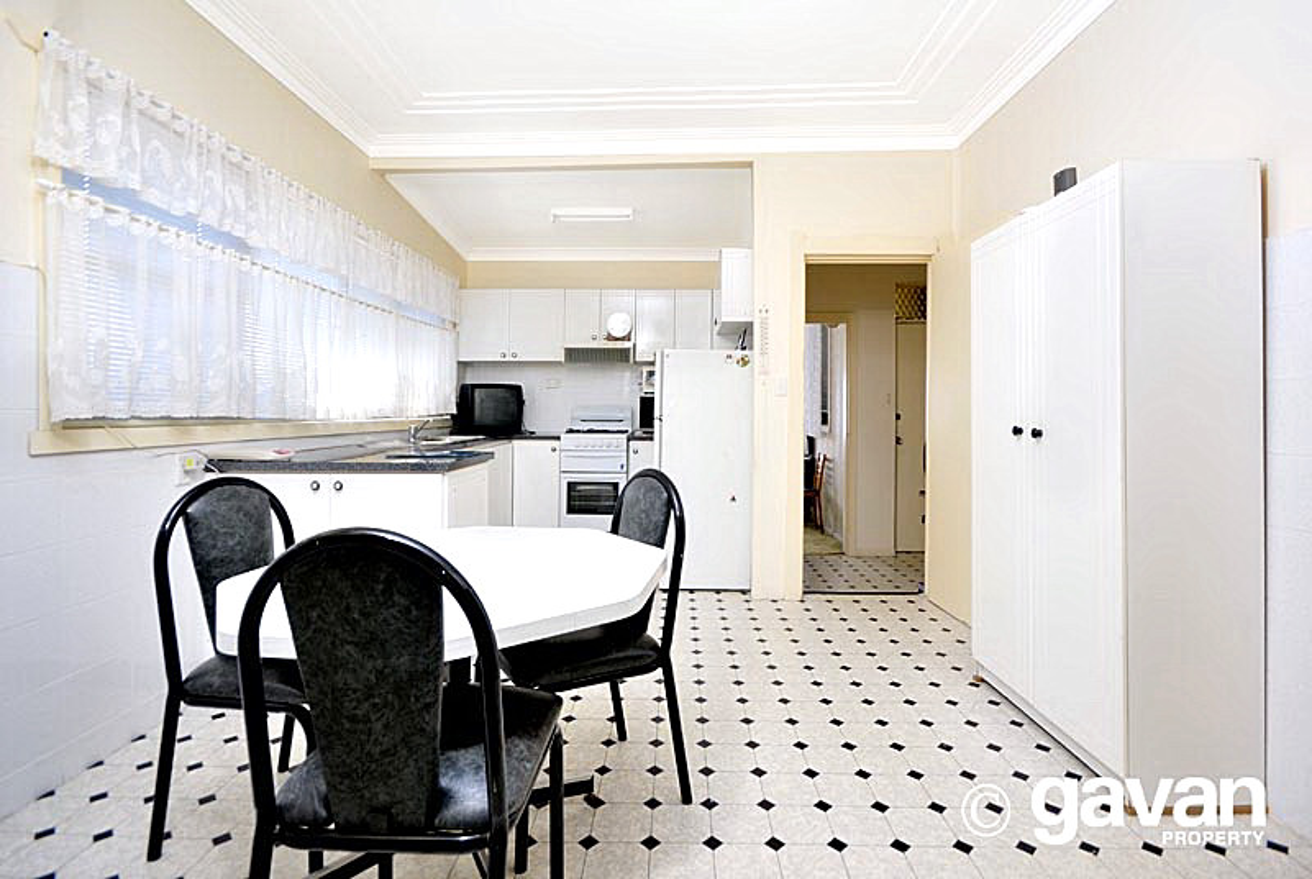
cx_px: 656
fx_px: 602
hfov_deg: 94.9
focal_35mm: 16
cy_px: 440
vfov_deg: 72.2
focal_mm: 11
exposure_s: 1/40
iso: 100
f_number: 7.1
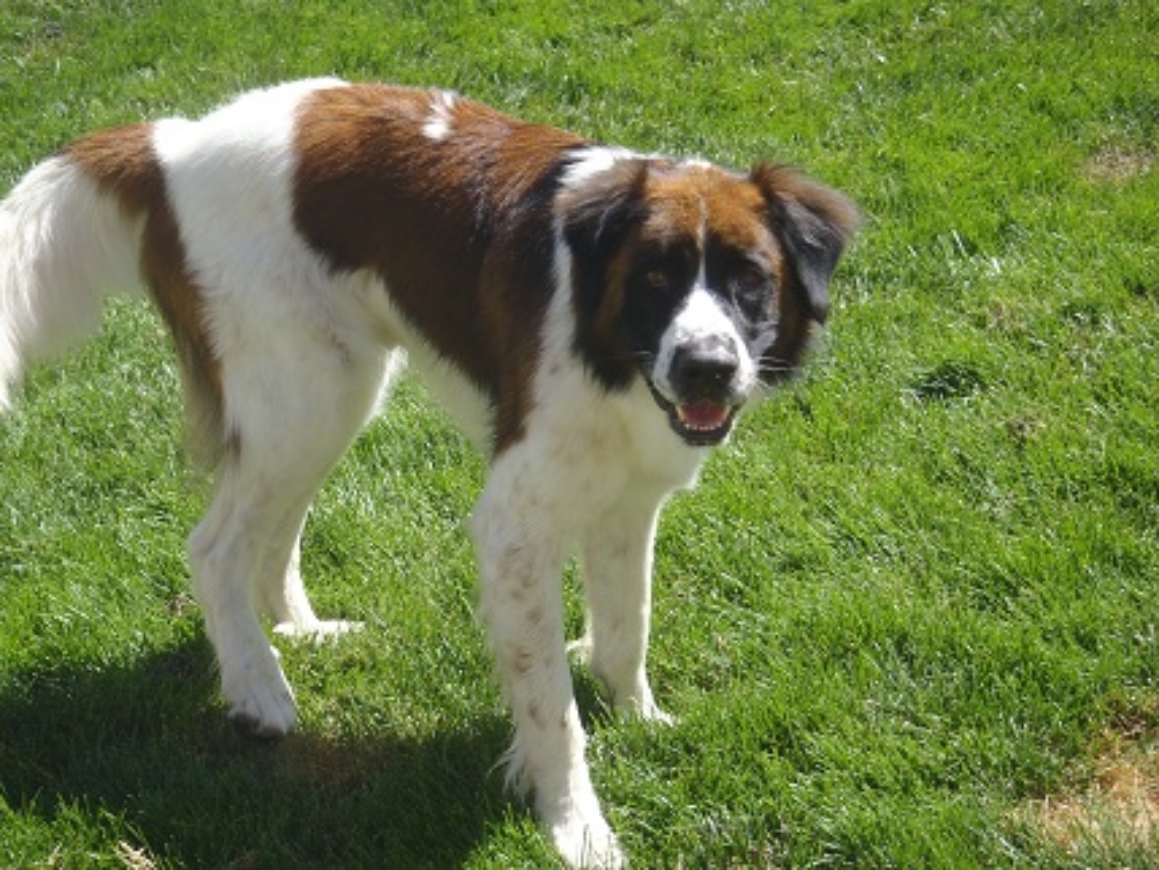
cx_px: 580
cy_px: 435
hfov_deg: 21.8
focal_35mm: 90
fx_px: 3014
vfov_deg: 16.4
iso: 80
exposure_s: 1/250
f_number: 4.6
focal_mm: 16.1
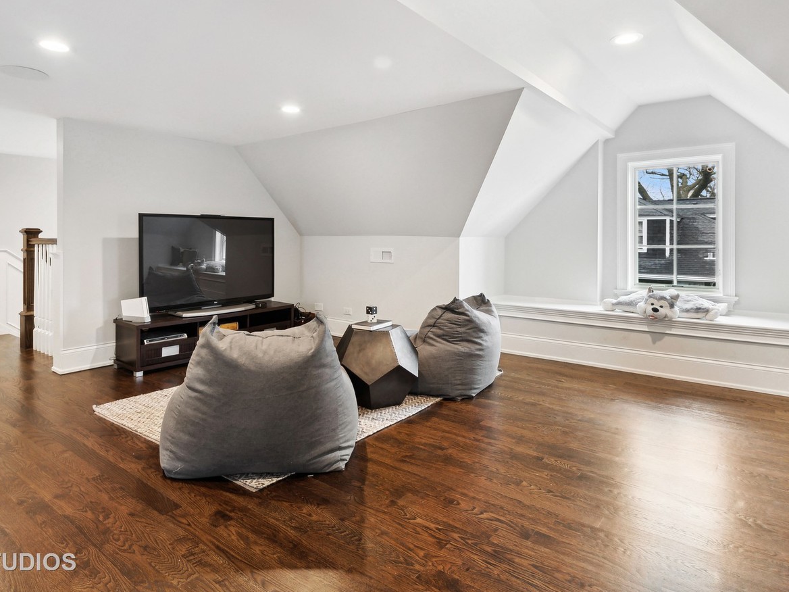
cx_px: 380
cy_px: 235
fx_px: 456
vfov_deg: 65.3
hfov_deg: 81.7
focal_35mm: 20
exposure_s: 1/1.67
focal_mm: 10
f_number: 9
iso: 200
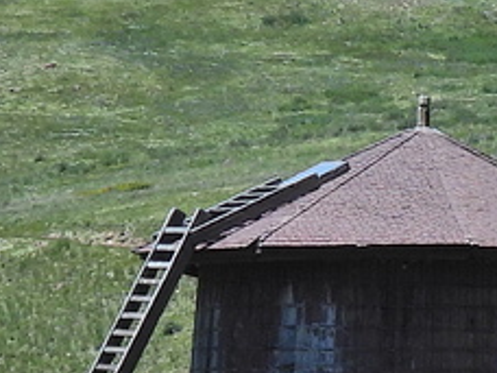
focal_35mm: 589
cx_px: 613
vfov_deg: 2.5
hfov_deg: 3.4
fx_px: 8457
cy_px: 412
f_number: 4
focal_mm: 18.7
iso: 100
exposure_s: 1/1000
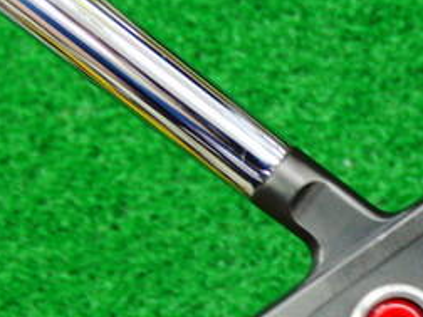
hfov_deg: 19.7
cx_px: 504
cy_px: 277
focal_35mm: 94
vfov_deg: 15.6
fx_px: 1149
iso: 400
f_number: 3.6
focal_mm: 6.42
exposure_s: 1/25
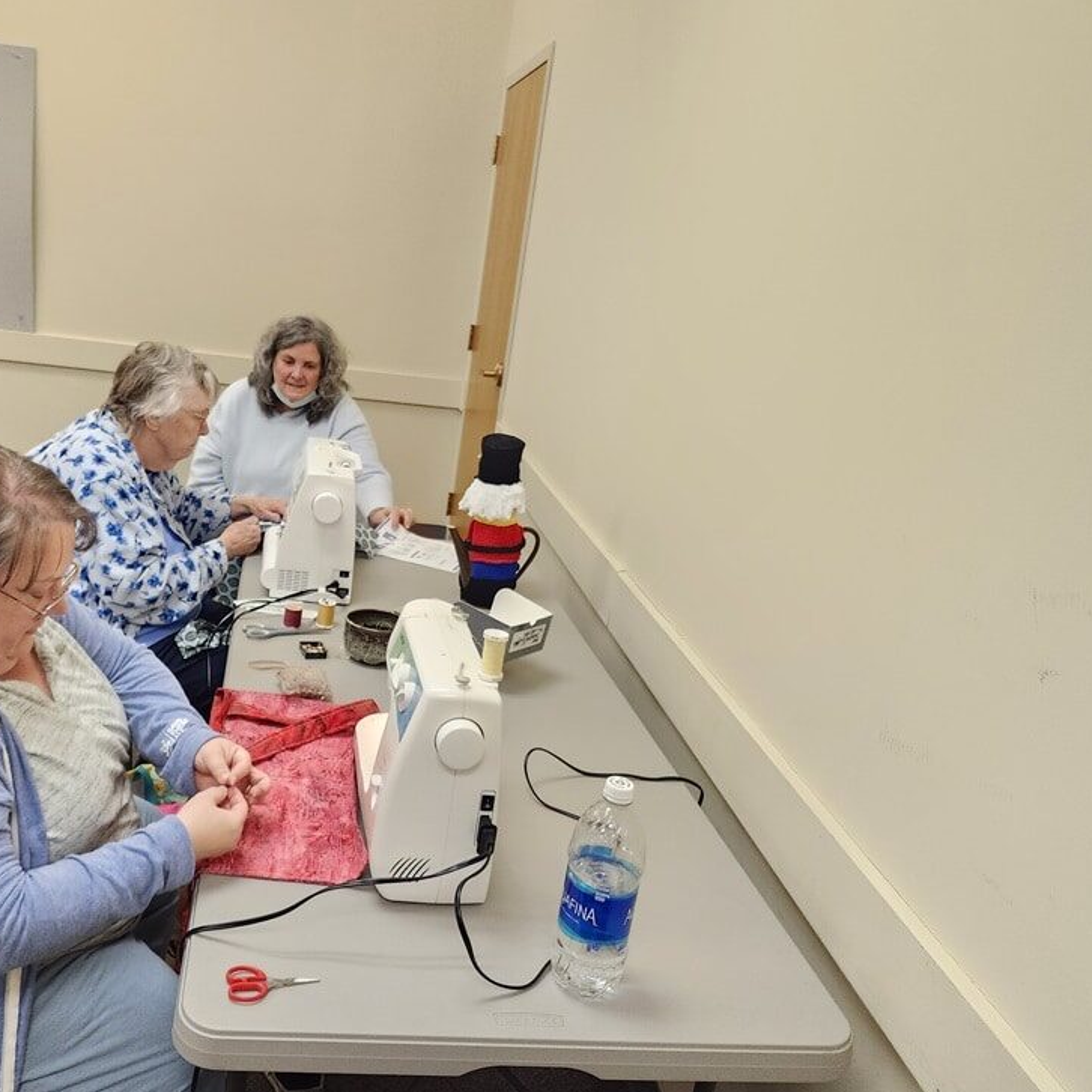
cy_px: 560
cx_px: 394
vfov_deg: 57.3
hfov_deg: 56.5
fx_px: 999
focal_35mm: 28
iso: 800
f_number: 1.8
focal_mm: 5.54
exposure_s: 1/120
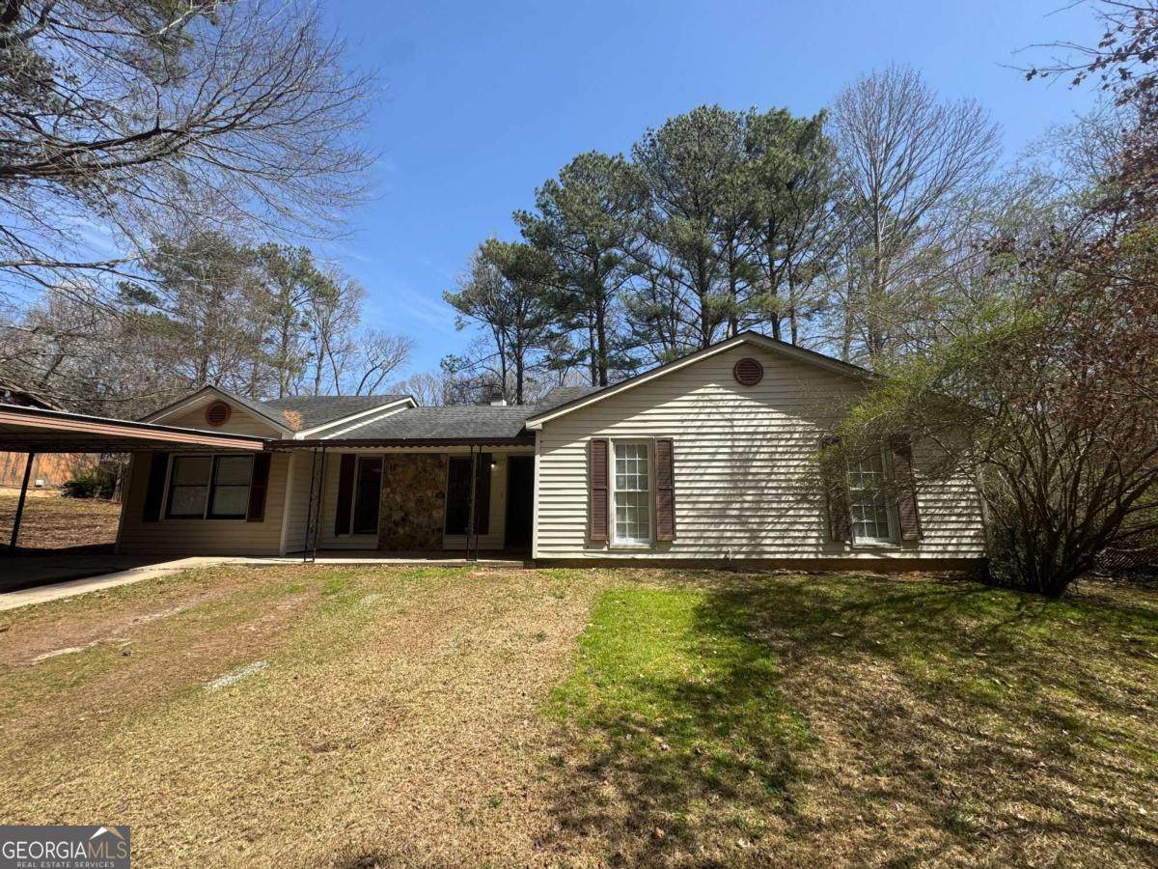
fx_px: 468
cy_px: 434
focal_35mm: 14
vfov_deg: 85.7
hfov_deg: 102.1
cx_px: 579
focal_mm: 2.22
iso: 50
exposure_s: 1/1477
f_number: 2.2
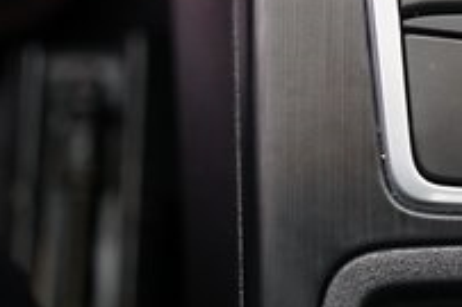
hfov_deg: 16.1
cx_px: 537
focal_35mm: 123
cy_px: 15
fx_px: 1577
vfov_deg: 11.0
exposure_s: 1/60
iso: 800
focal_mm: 39
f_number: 4
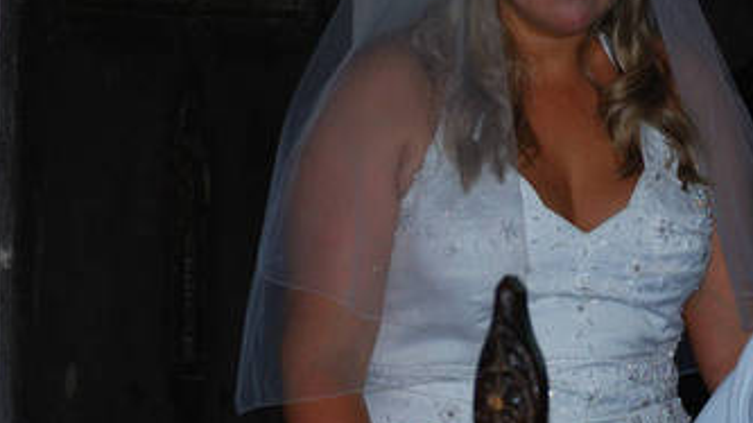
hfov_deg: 3.3
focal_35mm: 662
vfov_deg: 1.8
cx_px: 767
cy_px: 59
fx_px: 13213
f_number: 5.6
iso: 280
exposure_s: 1/200
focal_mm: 200
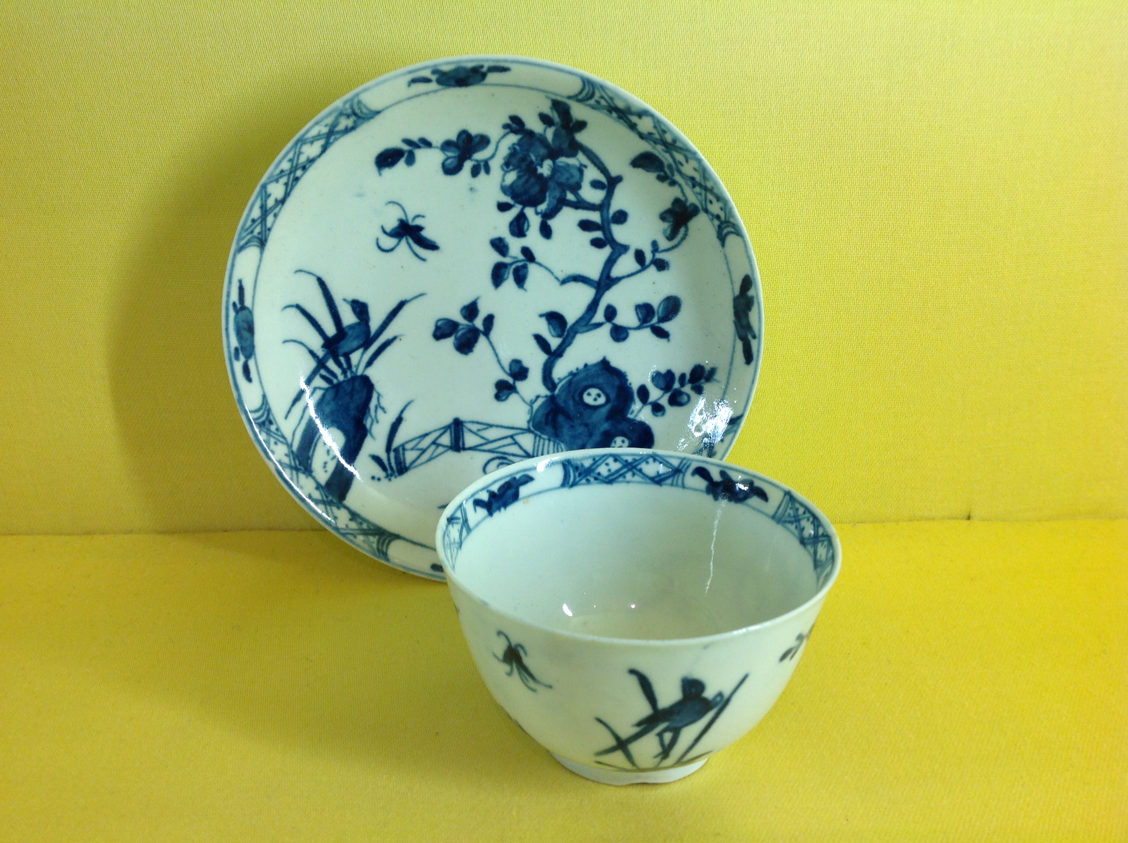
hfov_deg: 52.7
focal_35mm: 35
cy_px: 422
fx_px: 1139
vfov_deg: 40.6
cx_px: 564
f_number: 2.4
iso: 50
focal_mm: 4.28
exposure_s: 1/24
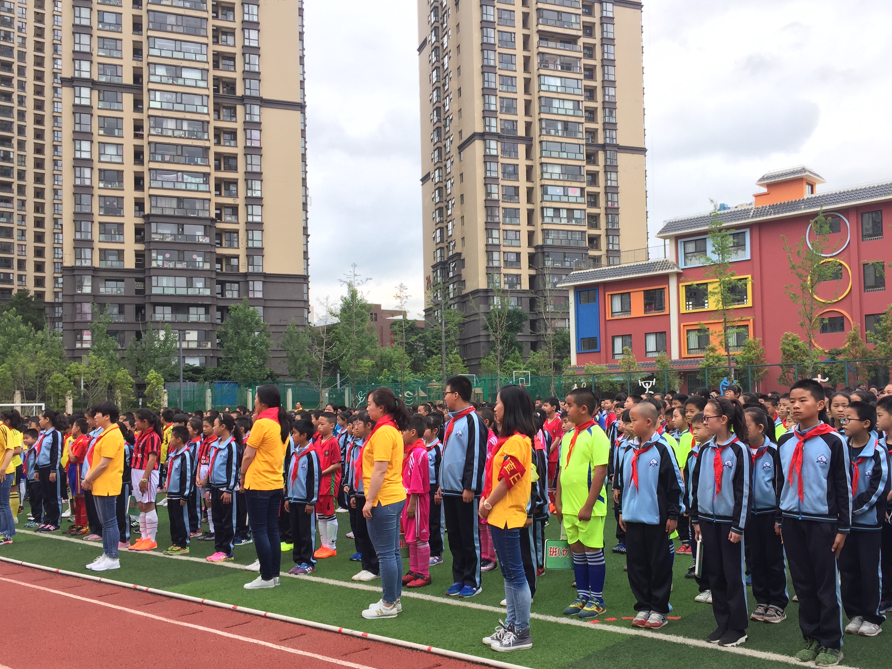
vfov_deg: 41.7
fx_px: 876
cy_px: 385
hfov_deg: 53.8
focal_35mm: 34
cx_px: 502
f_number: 2.2
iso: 32
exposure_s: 1/353
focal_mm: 4.15
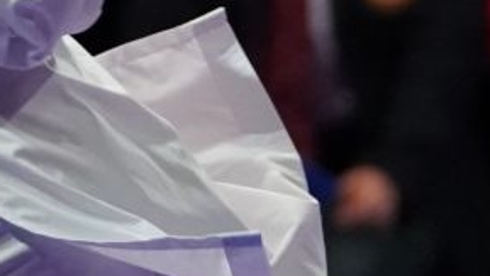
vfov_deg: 1.3
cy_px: -288
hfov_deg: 2.2
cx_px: -383
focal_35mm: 959
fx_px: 12468
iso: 4000
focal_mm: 147
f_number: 2.8
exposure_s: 1/1000
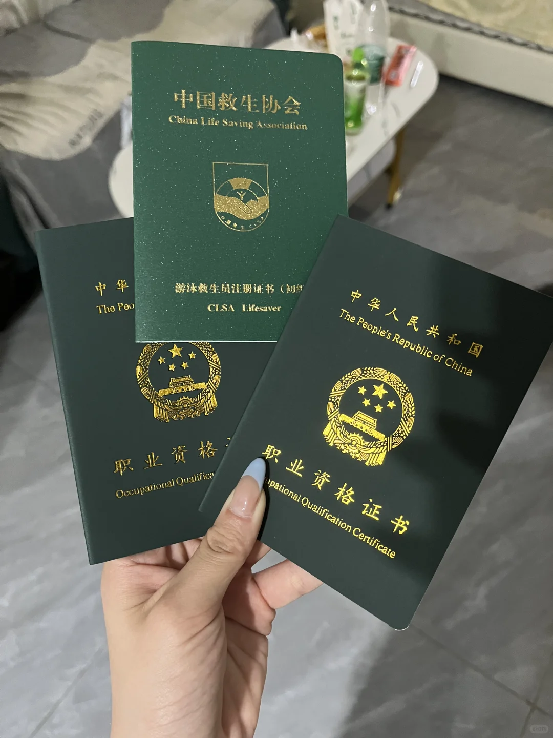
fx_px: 554
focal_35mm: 26
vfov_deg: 67.3
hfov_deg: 53.1
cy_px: 369
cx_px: 276
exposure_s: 1/33
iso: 640
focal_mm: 5.1
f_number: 1.6
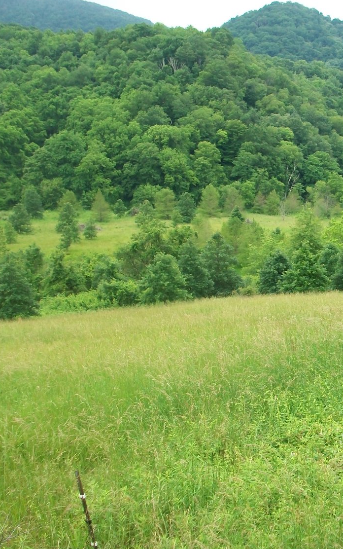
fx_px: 733
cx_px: 305
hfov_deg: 25.6
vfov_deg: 41.0
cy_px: 273
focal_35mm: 49
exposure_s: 1/320
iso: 80
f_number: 2.8
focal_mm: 5.7
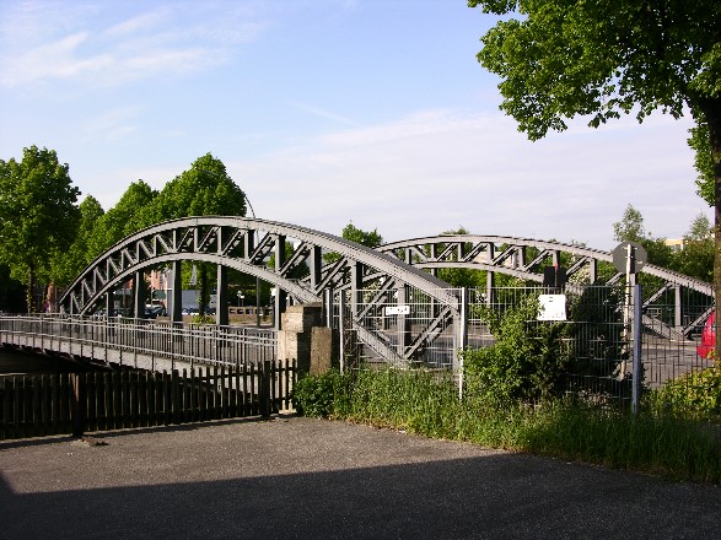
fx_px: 729
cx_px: 360
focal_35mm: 35
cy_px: 270
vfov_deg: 40.7
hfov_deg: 52.6
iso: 50
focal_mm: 8.9
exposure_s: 1/122
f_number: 7.1
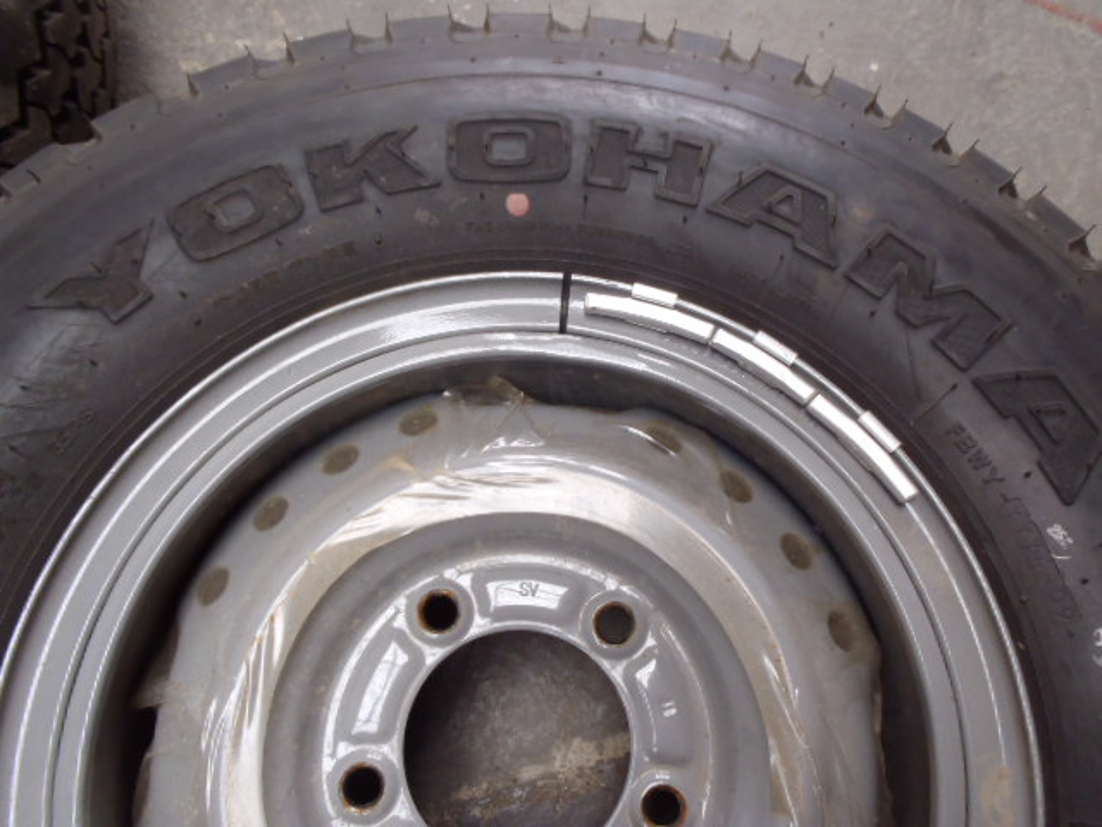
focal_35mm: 28
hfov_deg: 63.4
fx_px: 891
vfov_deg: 49.7
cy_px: 414
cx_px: 551
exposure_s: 1/25
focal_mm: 5
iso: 200
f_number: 3.9
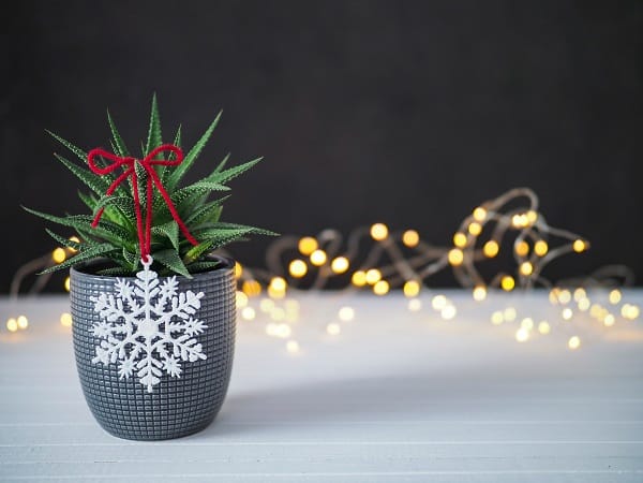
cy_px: 242
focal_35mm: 50
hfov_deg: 38.2
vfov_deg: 29.1
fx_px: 929
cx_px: 322
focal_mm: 25
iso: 200
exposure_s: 1/60
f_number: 1.2
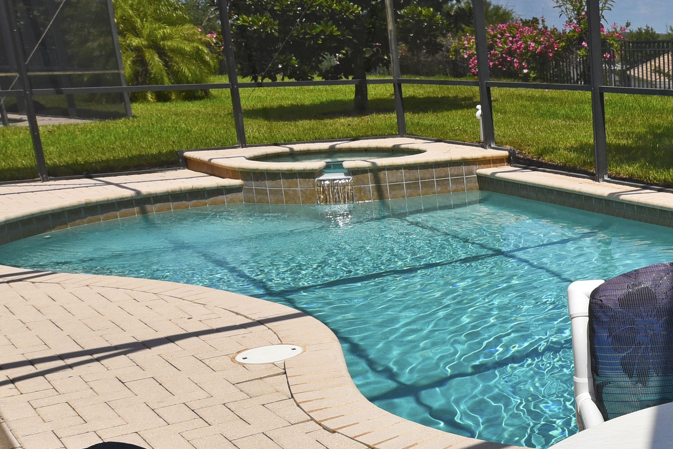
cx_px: 813
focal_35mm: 55
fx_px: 1028
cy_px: 327
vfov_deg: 24.4
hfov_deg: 30.6
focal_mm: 18
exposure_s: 1/200
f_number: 14
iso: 100
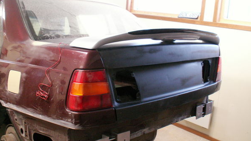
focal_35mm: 41
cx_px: 126
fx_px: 273
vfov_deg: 29.0
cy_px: 67
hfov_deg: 49.4
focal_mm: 5.86
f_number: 2.8
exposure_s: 1/8
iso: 160
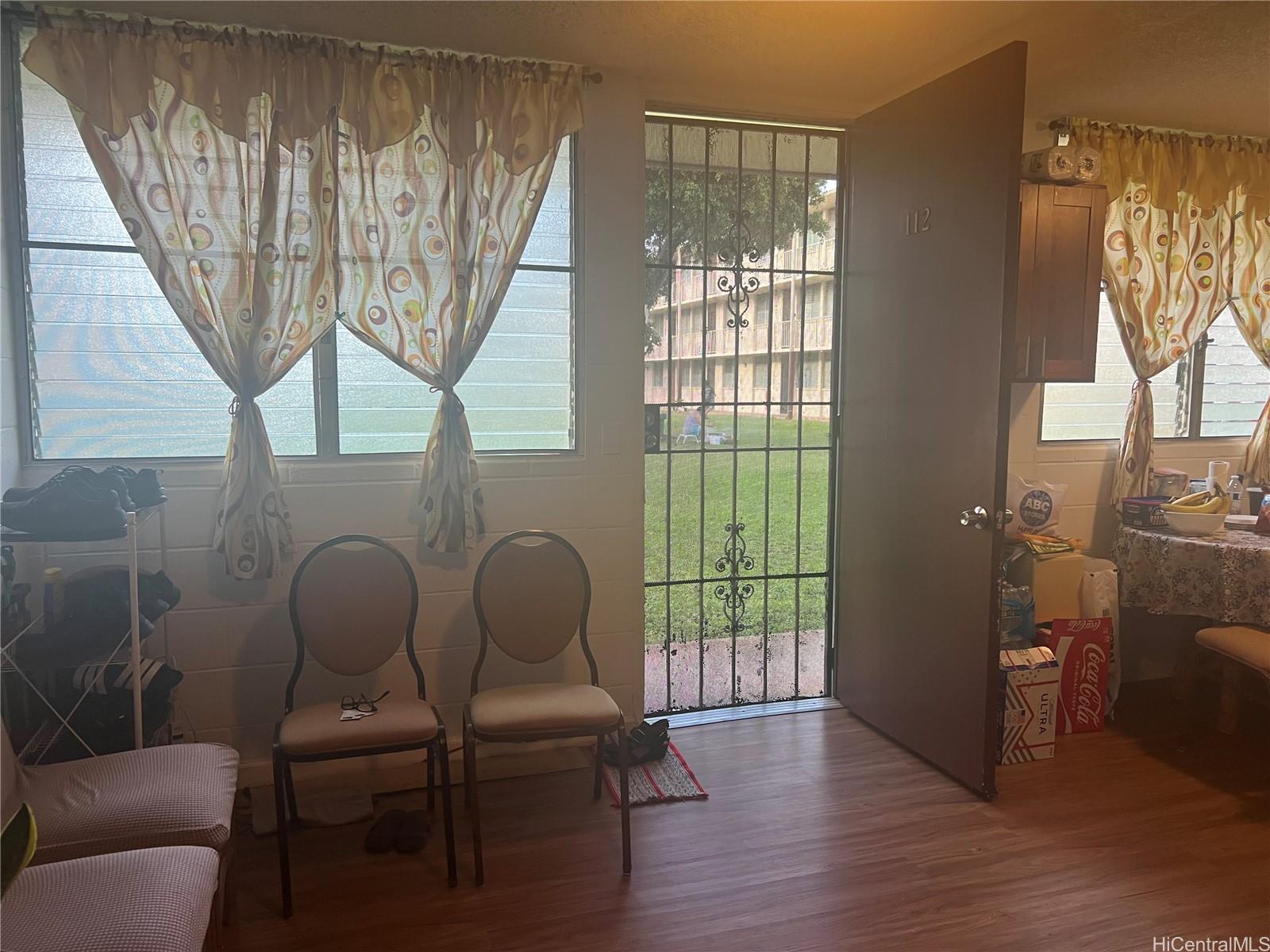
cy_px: 476
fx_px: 954
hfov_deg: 67.3
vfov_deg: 53.1
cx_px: 635
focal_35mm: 26
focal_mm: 5.7
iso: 80
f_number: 1.5
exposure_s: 1/60
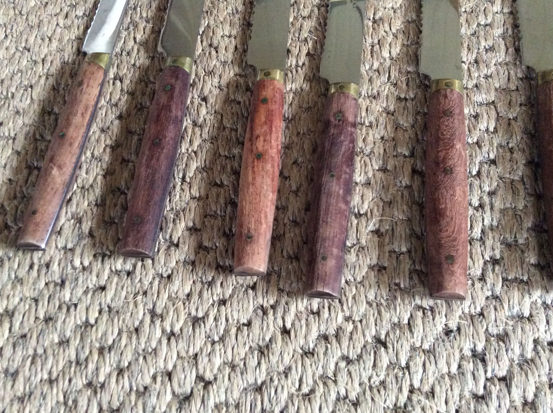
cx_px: 276
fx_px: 590
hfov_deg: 50.2
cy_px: 189
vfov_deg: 38.5
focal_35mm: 37
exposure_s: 1/17
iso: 320
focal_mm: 3.3
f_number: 2.4
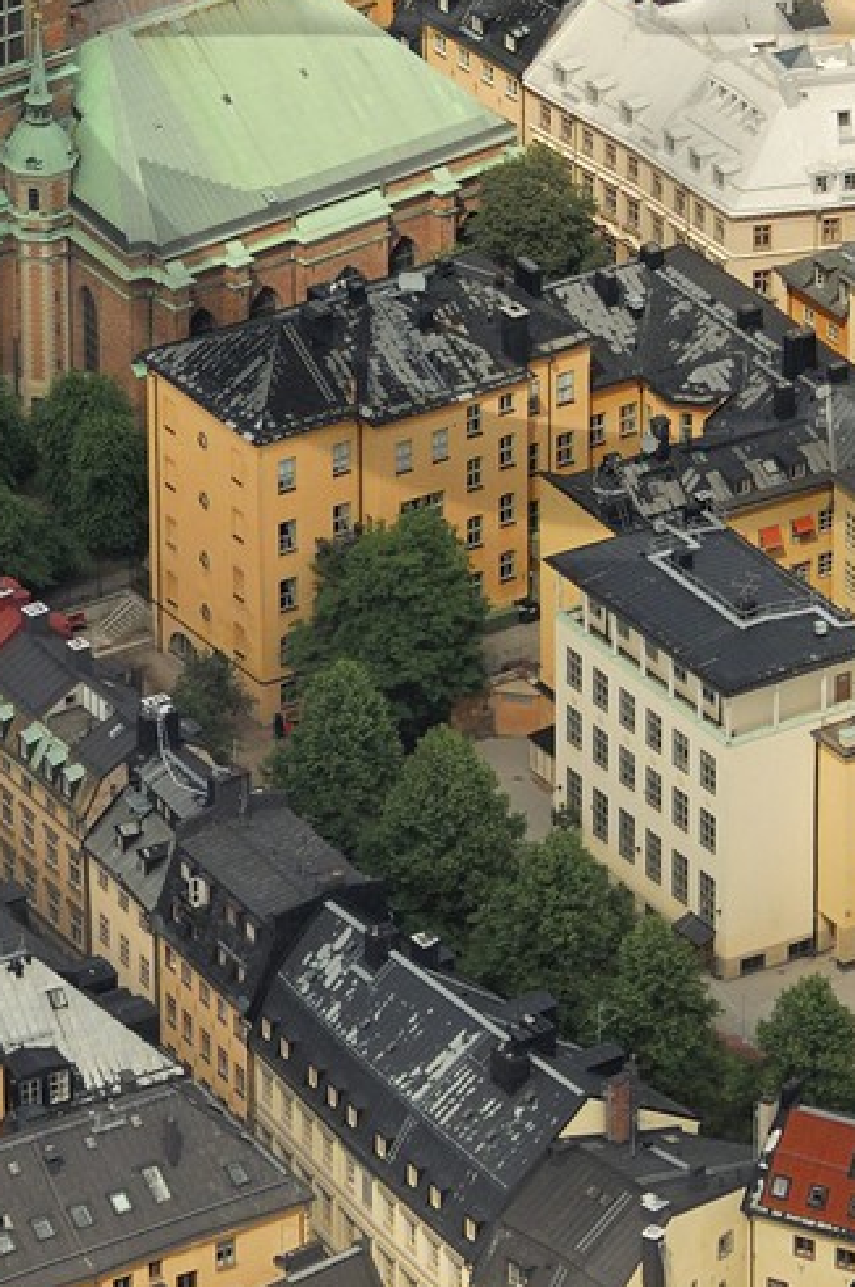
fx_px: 12217
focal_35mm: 342
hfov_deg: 4.0
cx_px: 682
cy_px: -283
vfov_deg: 6.0
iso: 100
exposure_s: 1/2500
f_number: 3.2
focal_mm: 70
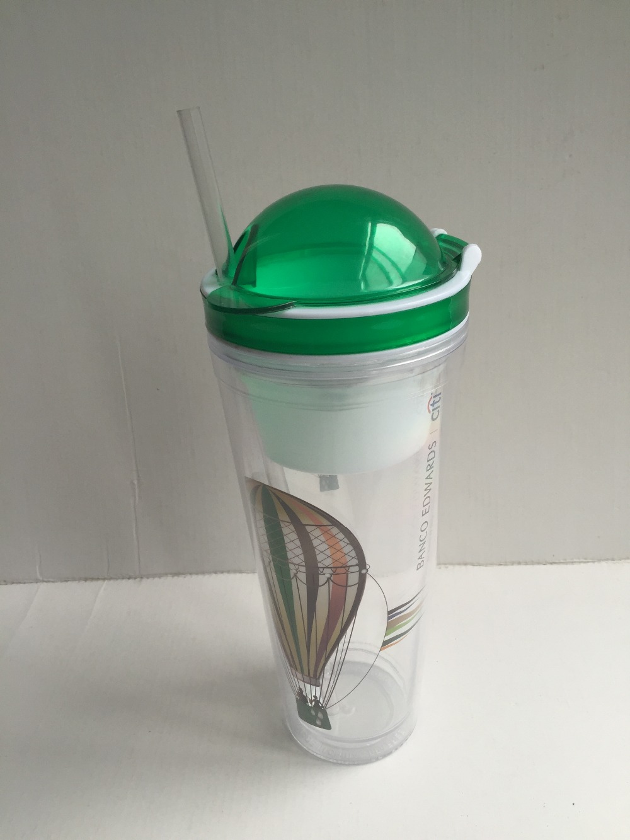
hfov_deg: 48.2
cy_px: 420
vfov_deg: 61.7
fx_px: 704
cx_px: 315
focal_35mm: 29
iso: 50
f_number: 2.2
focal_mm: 4.15
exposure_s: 1/100
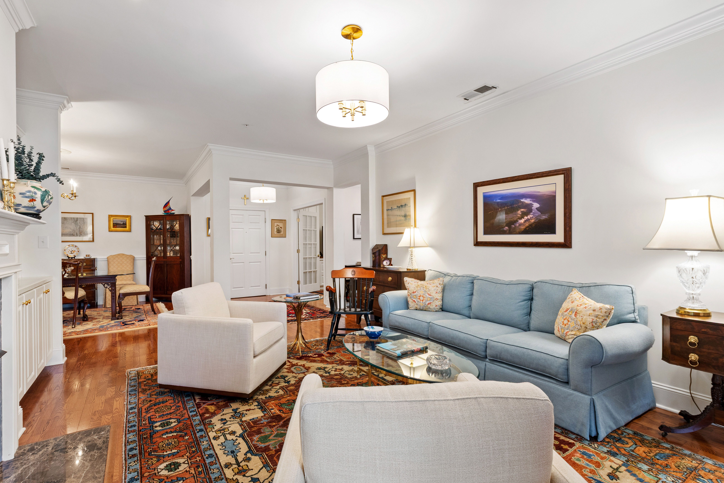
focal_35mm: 16
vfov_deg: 73.7
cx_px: 345
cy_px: 233
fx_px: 322
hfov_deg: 96.7
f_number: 8
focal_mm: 10
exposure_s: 1.3
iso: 100
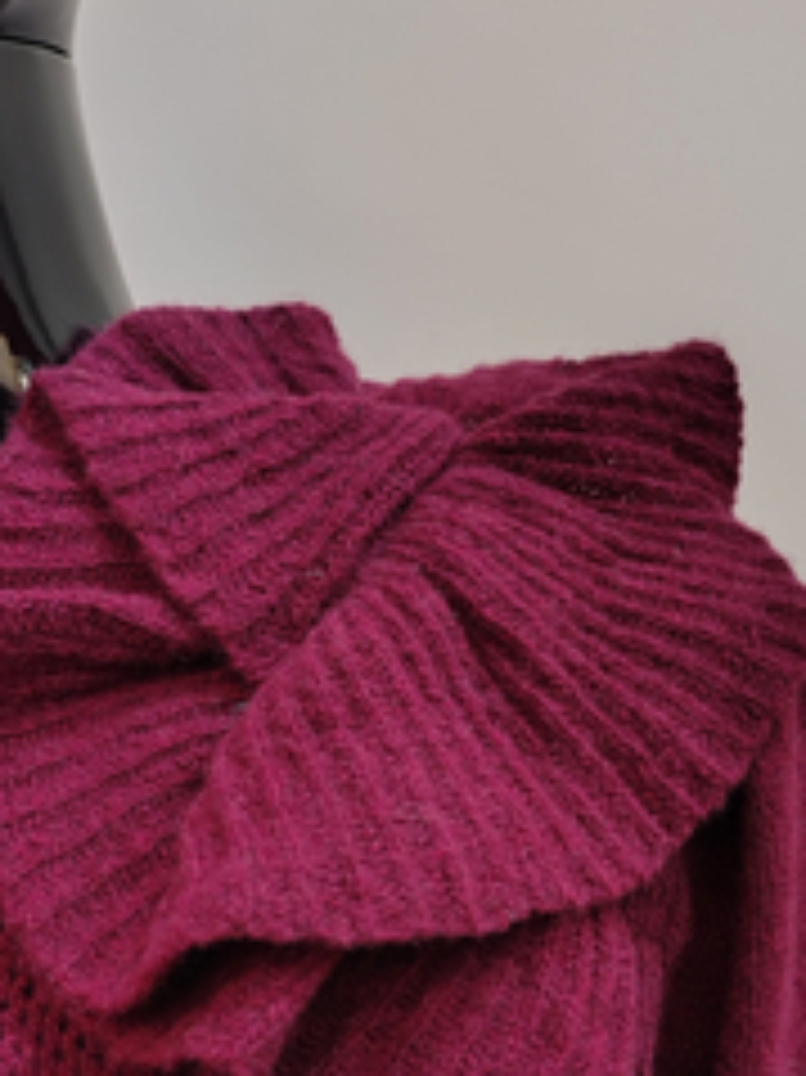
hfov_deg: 30.8
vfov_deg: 39.5
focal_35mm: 47
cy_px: 792
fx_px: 1460
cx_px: 475
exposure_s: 1/50.1
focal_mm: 4.71
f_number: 1.7
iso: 671
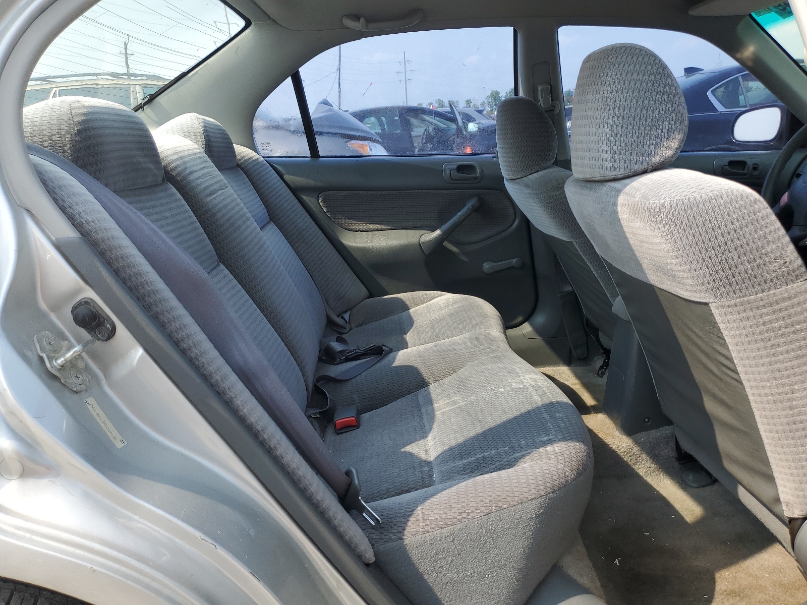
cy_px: 302
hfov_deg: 67.3
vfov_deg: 53.1
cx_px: 404
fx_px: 606
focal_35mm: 26
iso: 50
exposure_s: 1/1111
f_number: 1.5
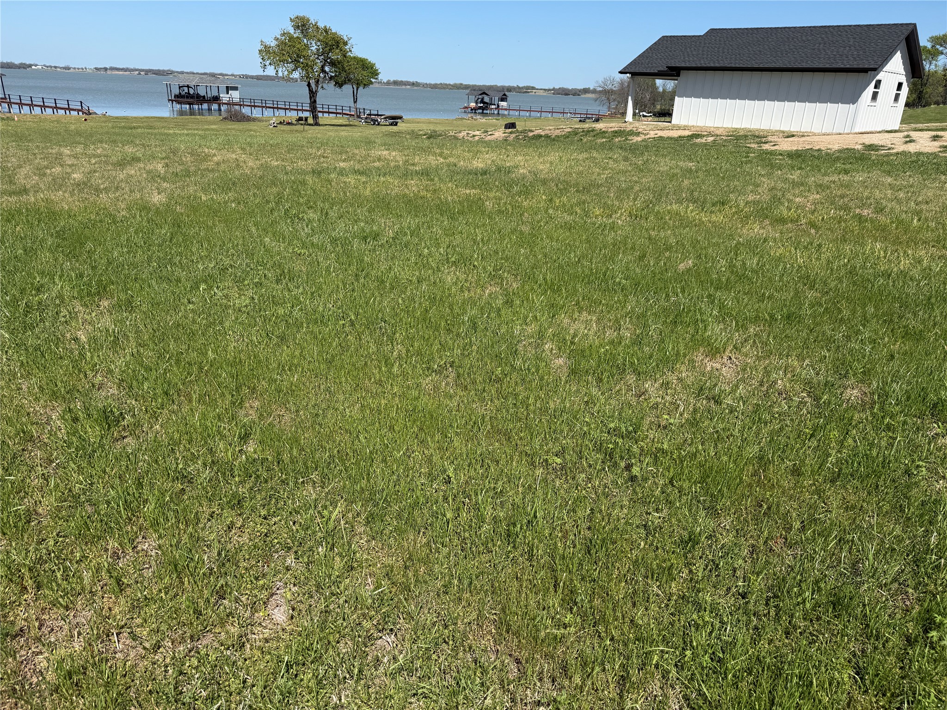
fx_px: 657
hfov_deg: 71.6
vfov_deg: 56.8
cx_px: 474
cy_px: 355
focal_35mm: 24
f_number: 1.78
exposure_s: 1/4673
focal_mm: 6.76
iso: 80
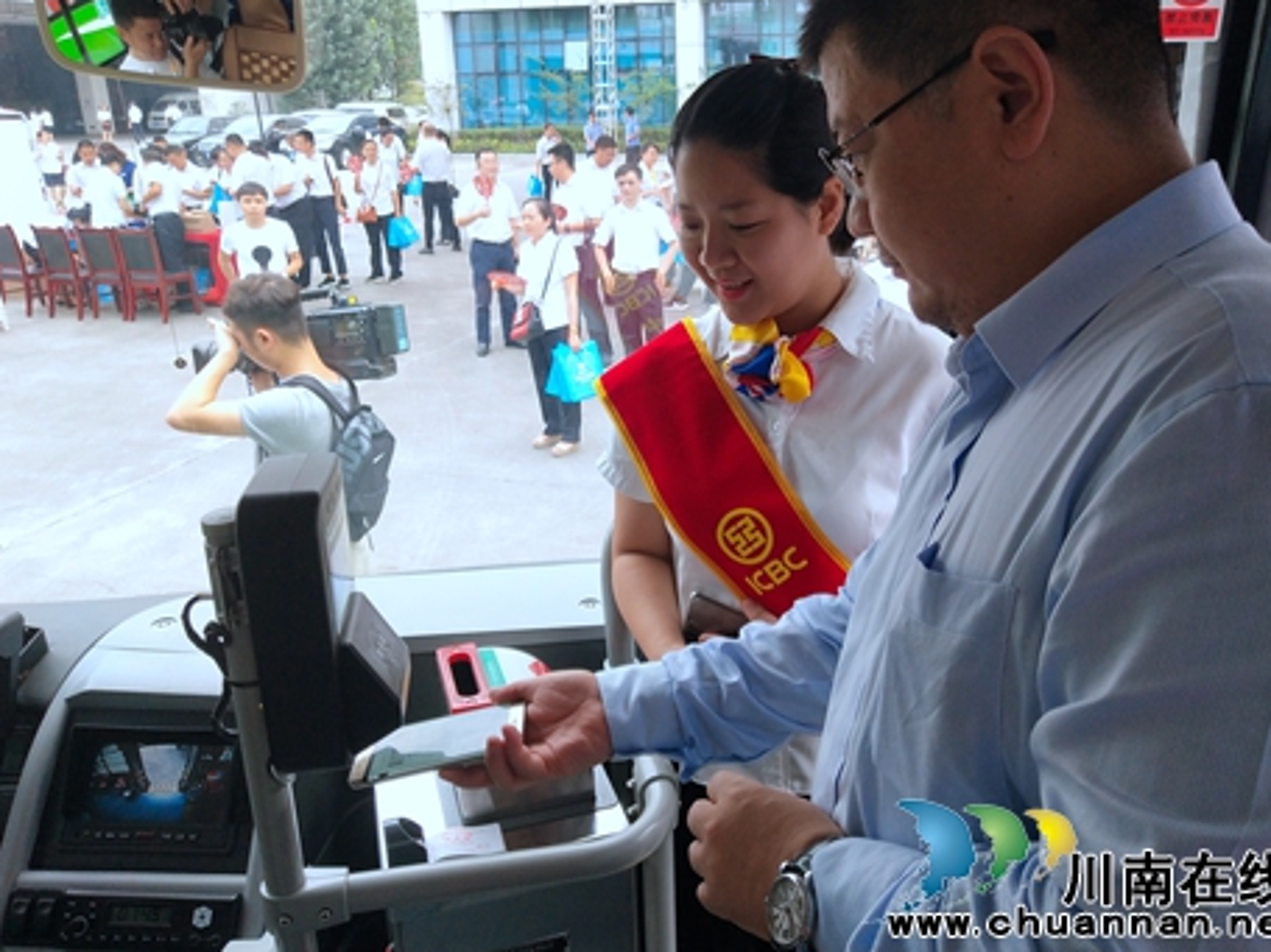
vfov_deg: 42.9
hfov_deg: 55.3
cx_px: 684
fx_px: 1211
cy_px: 456
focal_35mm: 33
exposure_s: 1/282
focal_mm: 3.95
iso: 104
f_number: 1.8
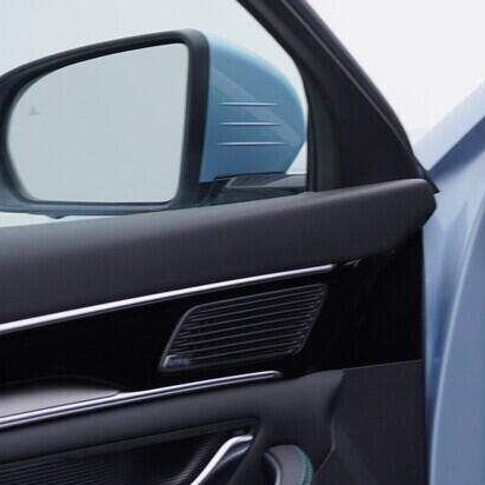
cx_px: 839
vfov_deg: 16.2
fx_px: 1696
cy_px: 312
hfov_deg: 14.5
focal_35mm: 107
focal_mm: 24
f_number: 4
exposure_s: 1/60
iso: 125
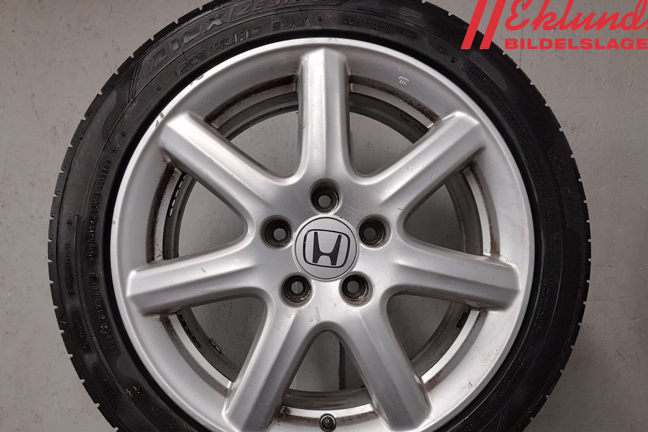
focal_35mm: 27
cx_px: 326
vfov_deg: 47.8
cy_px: 246
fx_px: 486
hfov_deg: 67.4
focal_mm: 4.6
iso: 400
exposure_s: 1/50
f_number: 2
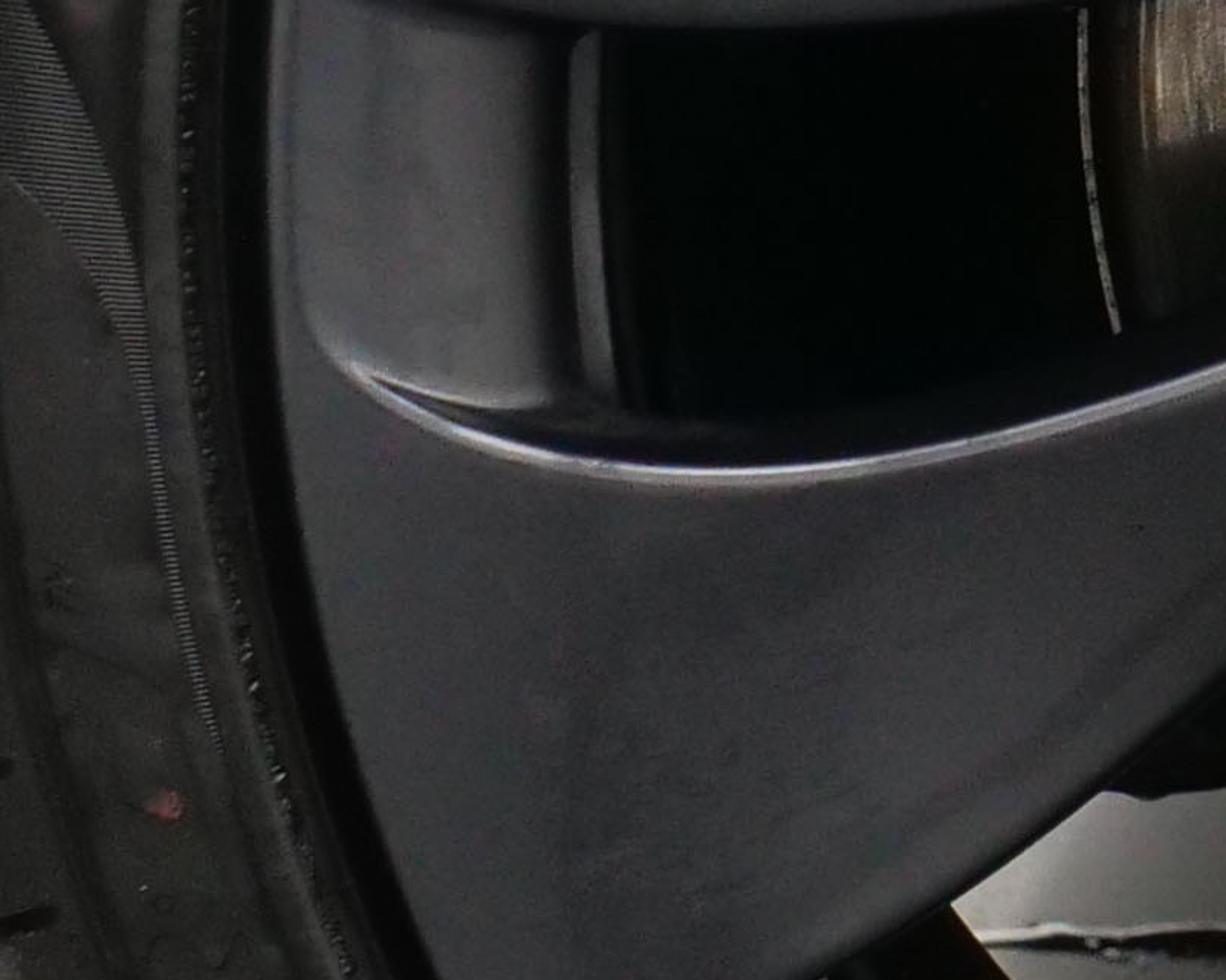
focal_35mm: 303
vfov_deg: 5.1
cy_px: 147
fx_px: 10990
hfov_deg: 6.3
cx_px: 2064
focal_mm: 24
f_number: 4
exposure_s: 1/250
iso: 1600
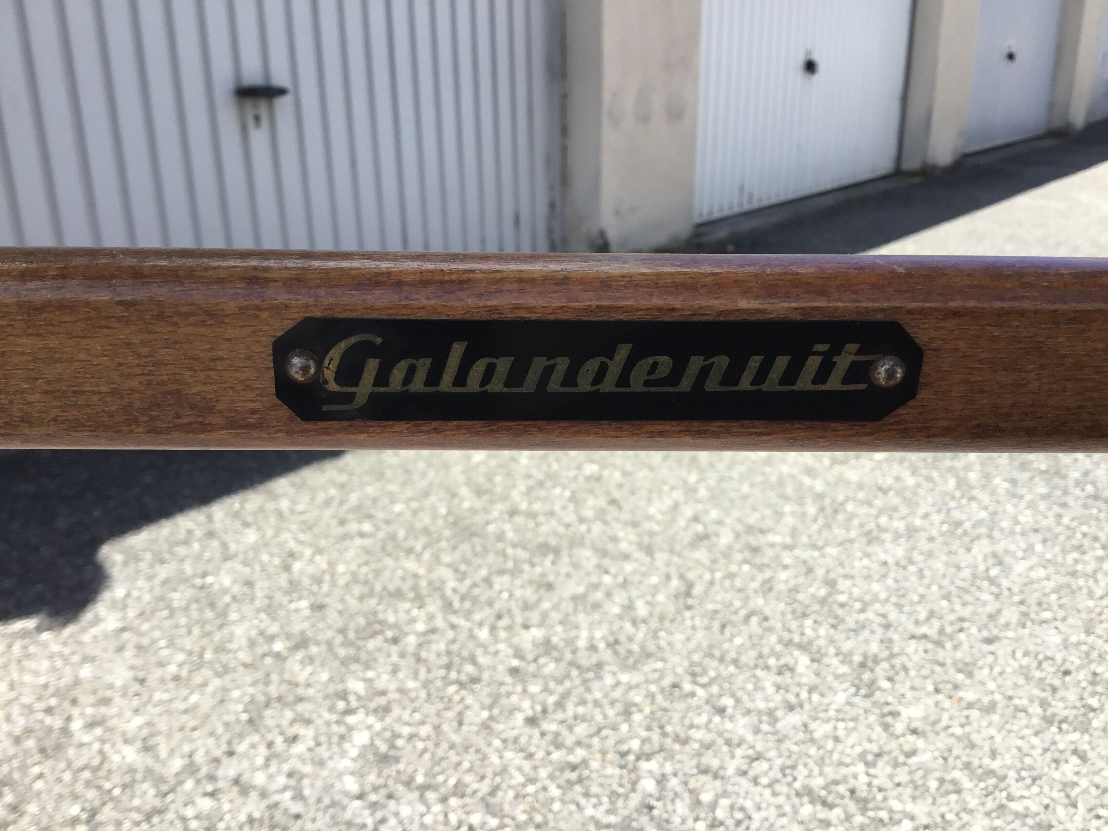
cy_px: 416
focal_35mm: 31
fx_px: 992
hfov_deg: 58.4
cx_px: 554
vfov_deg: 45.4
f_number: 2.4
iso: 25
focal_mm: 3.3
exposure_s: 1/586
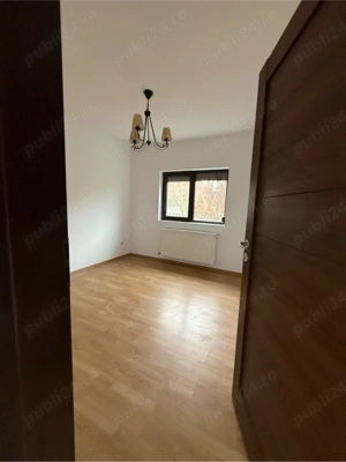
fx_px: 187
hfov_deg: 85.7
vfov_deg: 102.1
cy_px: 231
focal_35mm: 14
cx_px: 173
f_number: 2.2
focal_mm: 2.22
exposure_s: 1/60
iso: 400
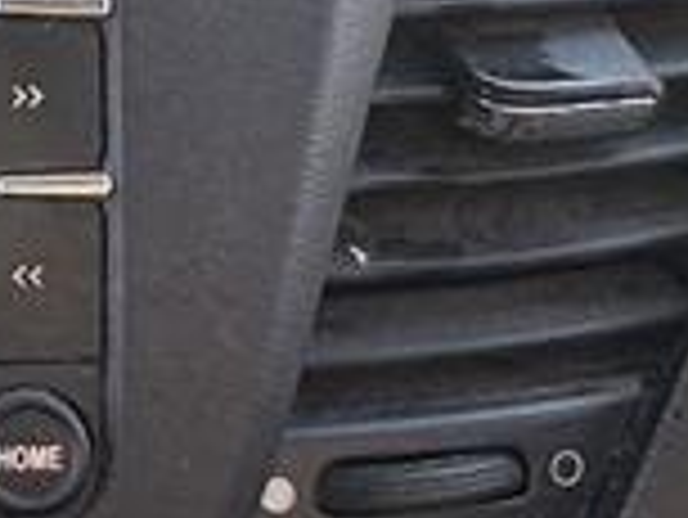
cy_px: 347
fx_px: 1631
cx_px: -207
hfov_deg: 21.5
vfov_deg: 18.0
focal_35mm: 82
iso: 125
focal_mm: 2.22
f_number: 2.2
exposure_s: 1/101
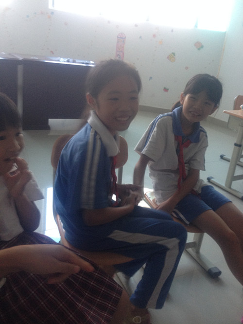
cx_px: 122
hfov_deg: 40.7
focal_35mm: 35
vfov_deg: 52.6
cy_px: 162
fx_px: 327
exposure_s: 1/20
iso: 125
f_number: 2.4
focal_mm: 4.28
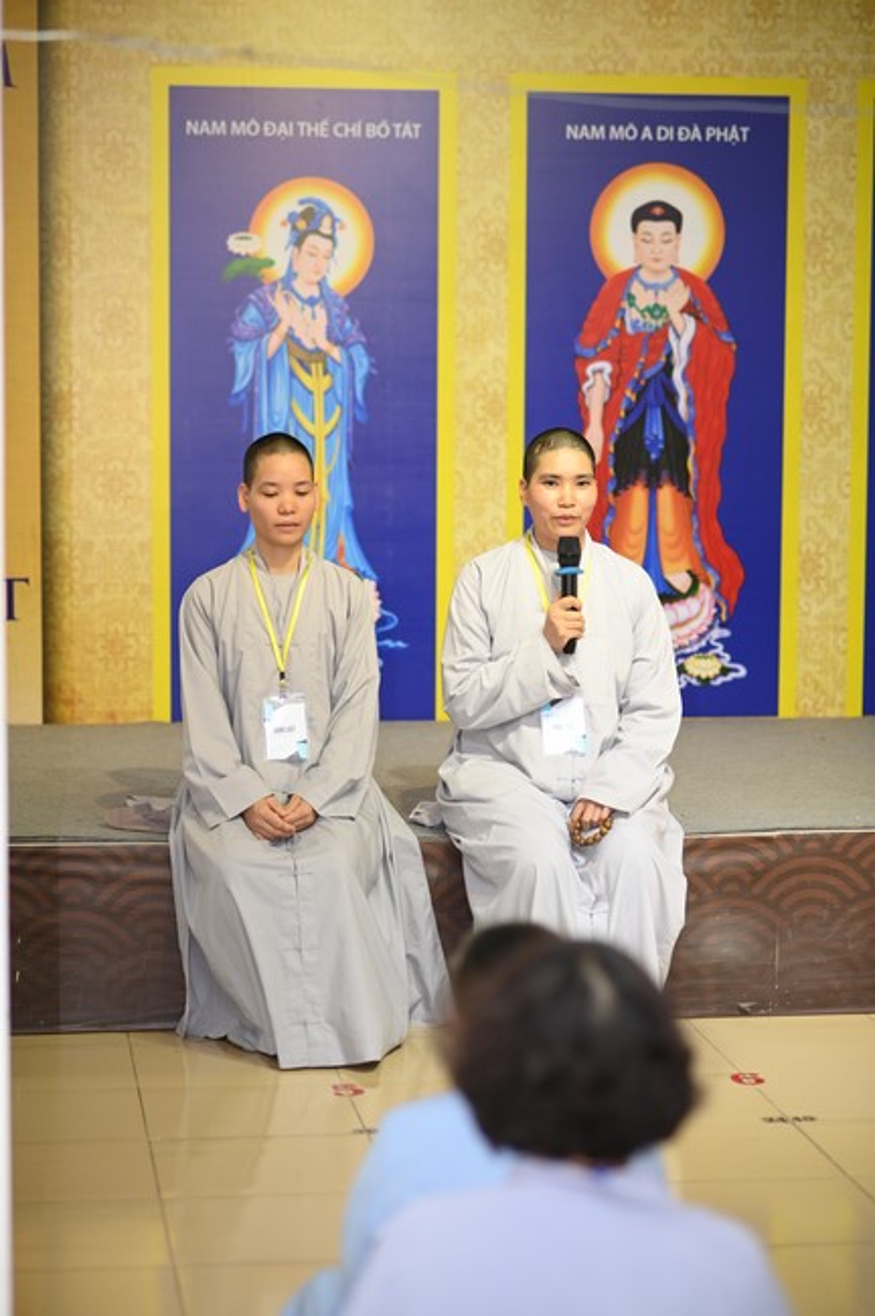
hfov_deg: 16.0
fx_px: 3105
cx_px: 438
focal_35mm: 85
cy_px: 658
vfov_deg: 23.9
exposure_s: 1/160
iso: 1250
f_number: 2.5
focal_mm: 85
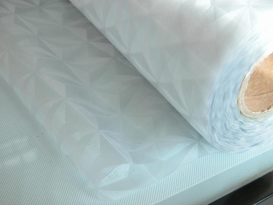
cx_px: 136
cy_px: 102
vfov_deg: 22.3
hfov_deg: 29.4
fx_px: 521
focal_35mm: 66
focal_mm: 16.8
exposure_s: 1/39.4
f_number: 3.2
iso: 100
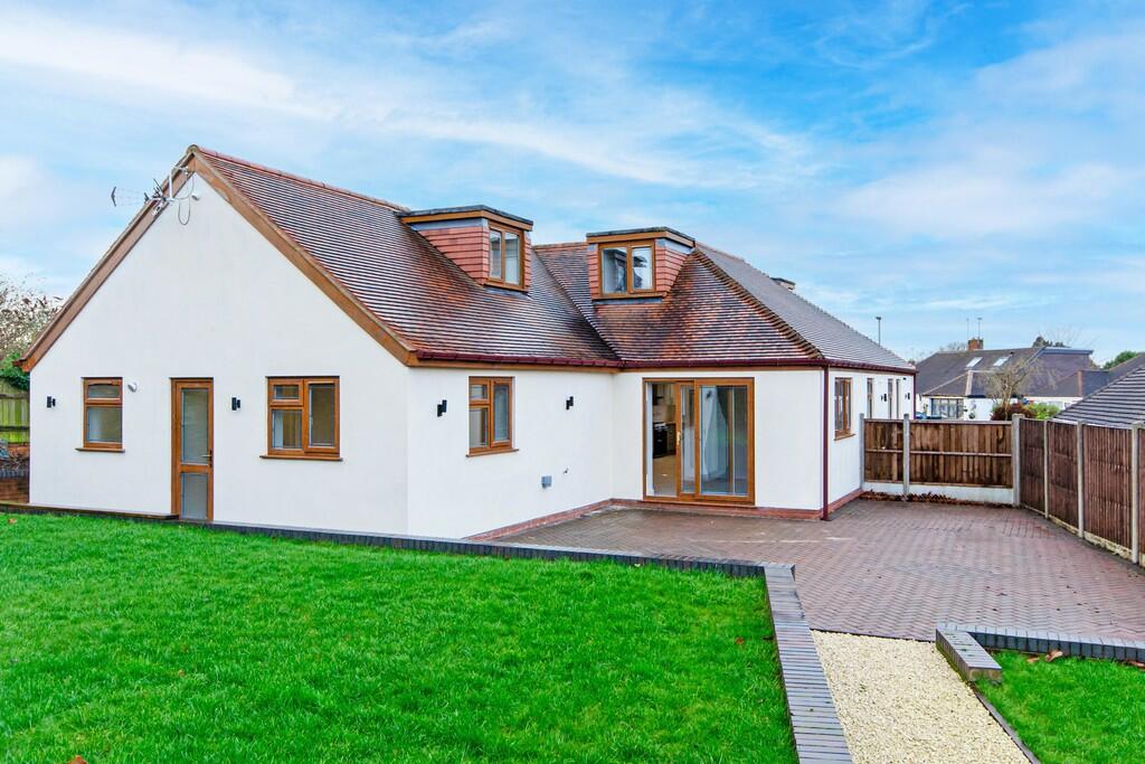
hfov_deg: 73.7
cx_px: 572
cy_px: 382
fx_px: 763
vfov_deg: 53.1
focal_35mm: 24
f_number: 8
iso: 400
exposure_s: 1/80
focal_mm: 16
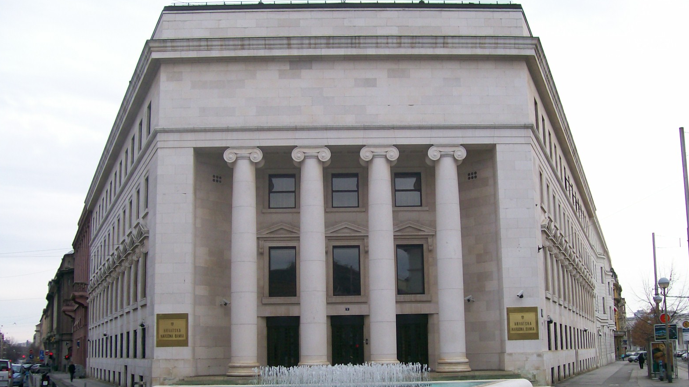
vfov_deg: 29.6
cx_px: 346
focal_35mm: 40
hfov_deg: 50.5
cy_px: 233
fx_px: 731
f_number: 2.7
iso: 80
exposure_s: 1/121
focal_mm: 6
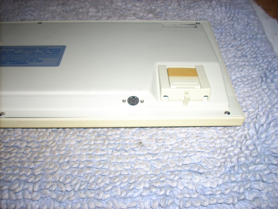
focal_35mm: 37
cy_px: 104
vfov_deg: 38.7
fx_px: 297
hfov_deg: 50.1
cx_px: 139
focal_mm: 6.2
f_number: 2.8
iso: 64
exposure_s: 1/60
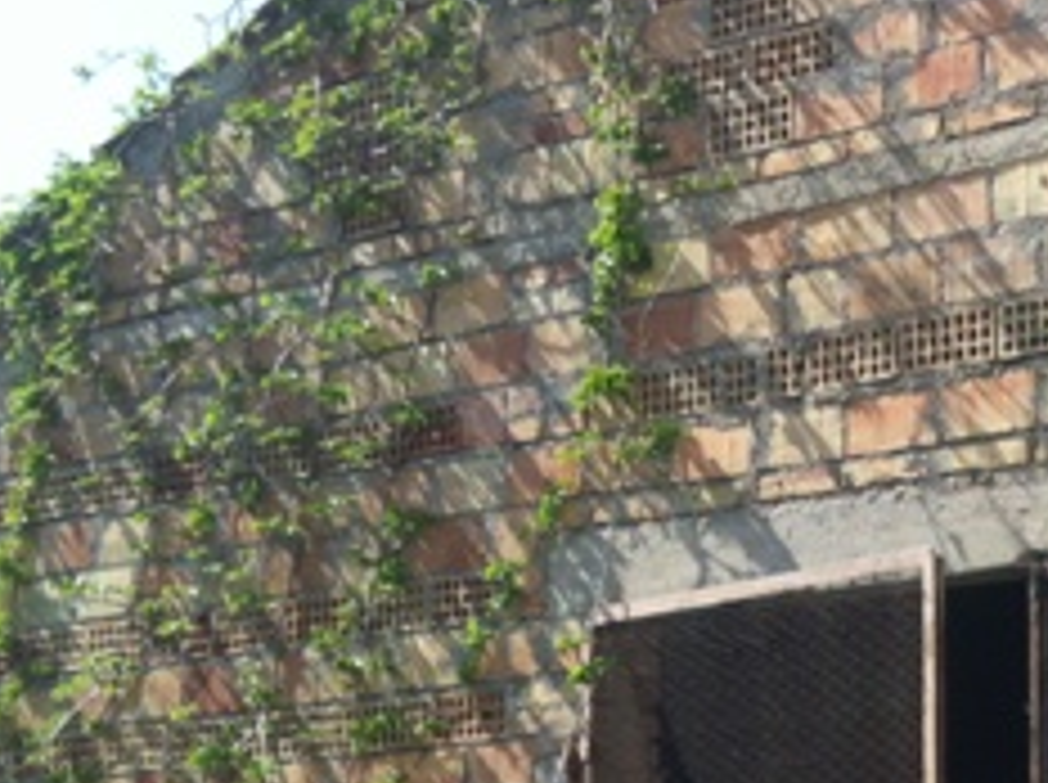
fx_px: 2902
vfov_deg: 15.0
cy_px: 832
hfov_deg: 19.6
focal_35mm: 96
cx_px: 1142
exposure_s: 1/886
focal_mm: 3.85
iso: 80
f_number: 2.8
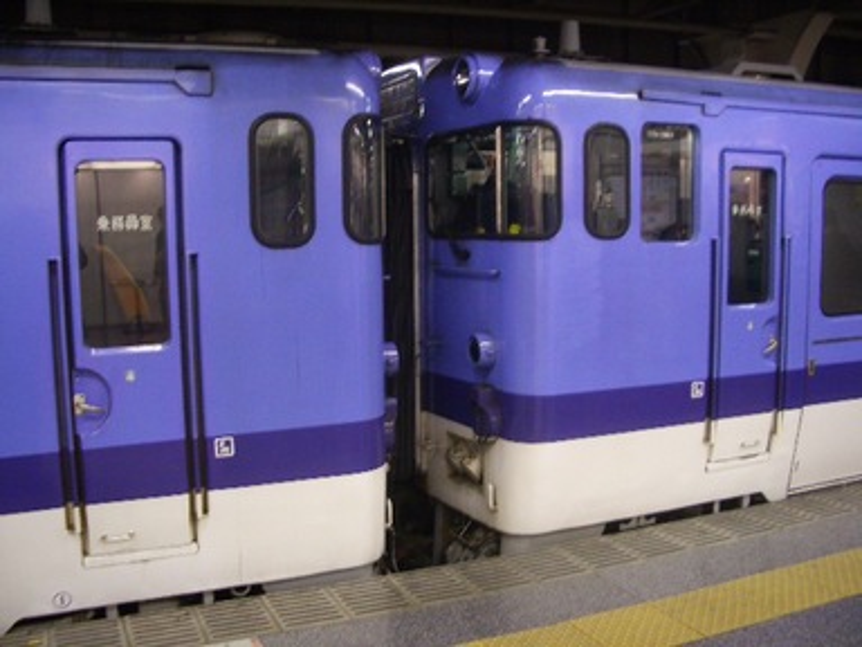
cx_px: 431
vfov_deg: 40.7
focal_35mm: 35
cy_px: 324
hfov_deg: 52.6
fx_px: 872
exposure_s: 1/20
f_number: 2.6
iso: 200
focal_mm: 5.8
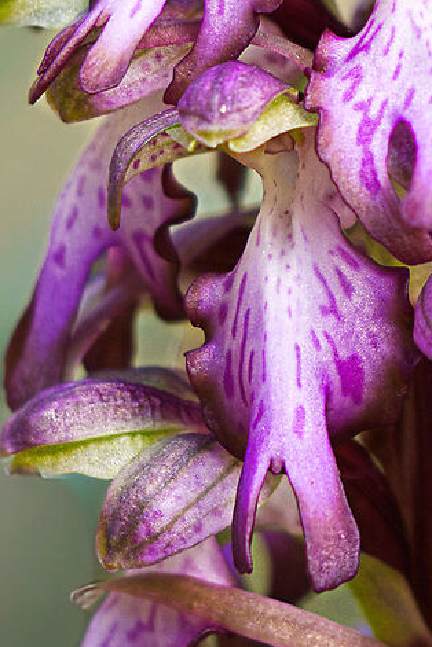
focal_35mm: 636
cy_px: 12
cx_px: 765
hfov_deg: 2.2
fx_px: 11447
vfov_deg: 3.2
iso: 100
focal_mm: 60
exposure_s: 1/320
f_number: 2.8
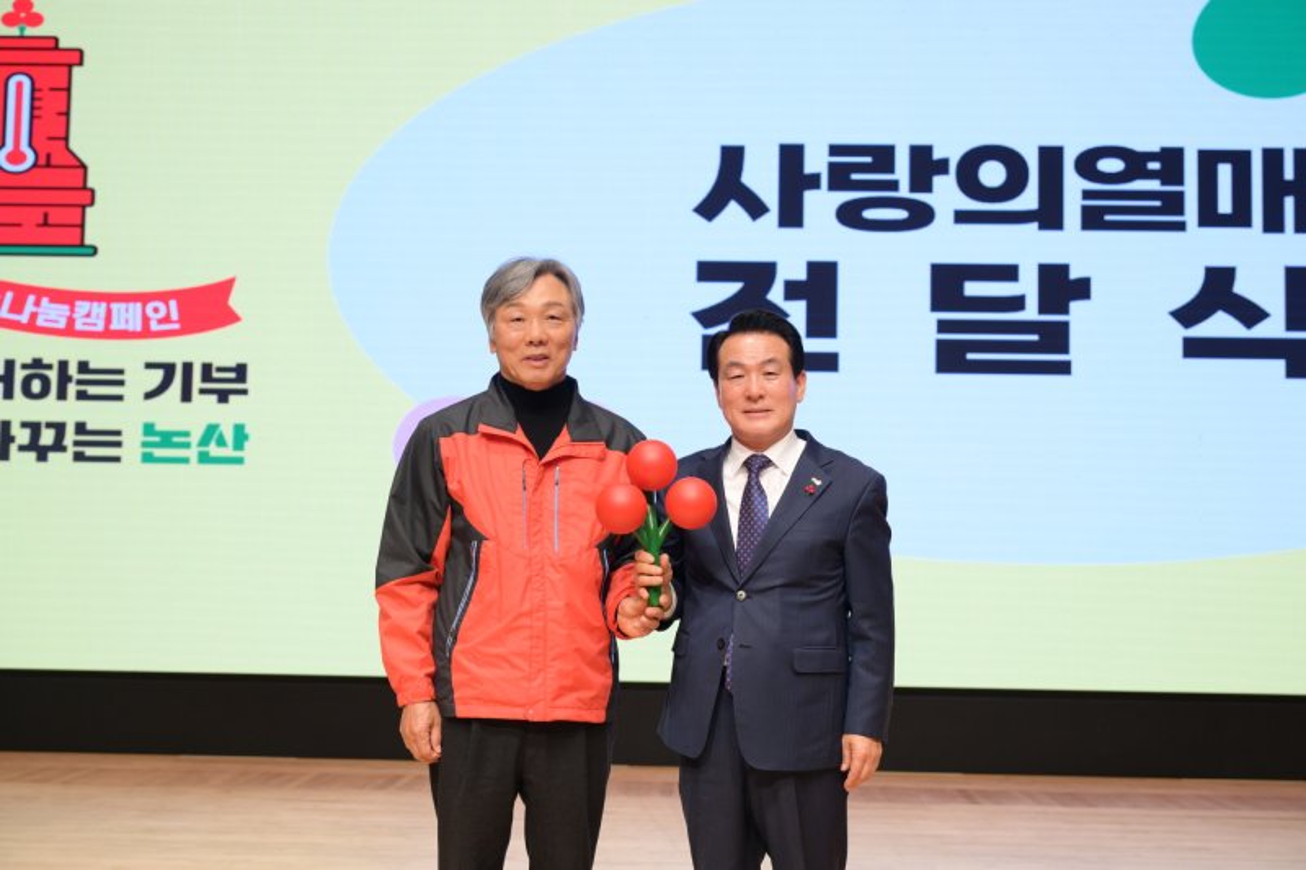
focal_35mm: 48
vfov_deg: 28.1
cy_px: 435
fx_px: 1741
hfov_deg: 41.1
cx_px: 653
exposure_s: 1/250
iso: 1000
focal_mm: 48
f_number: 4.5
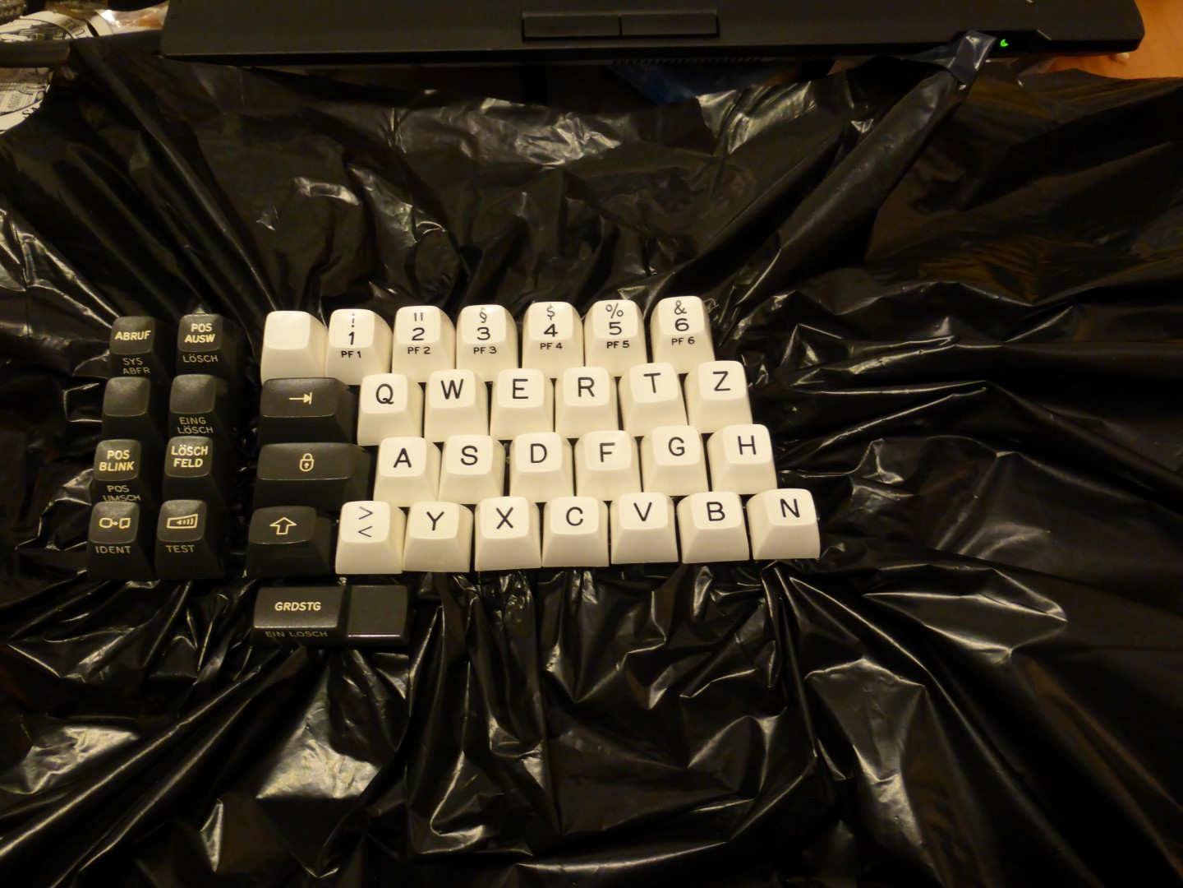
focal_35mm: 31
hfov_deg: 58.4
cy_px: 444
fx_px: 1059
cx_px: 592
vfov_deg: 45.4
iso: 400
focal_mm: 5.4
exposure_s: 1/8
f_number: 3.6
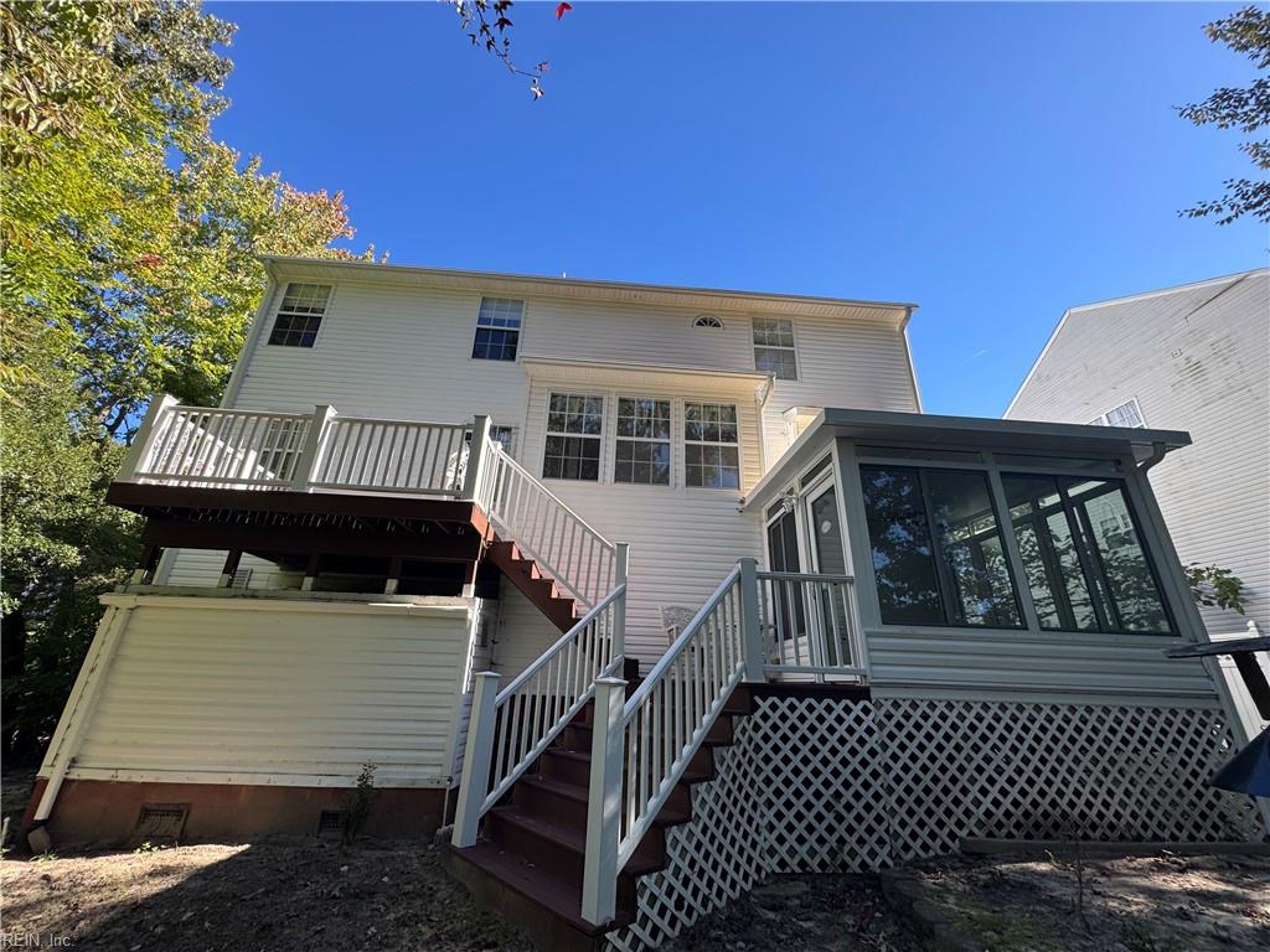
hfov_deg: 102.1
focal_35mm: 14
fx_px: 514
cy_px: 476
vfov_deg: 85.7
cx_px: 635
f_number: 2.2
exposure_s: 1/399
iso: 40
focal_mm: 2.22
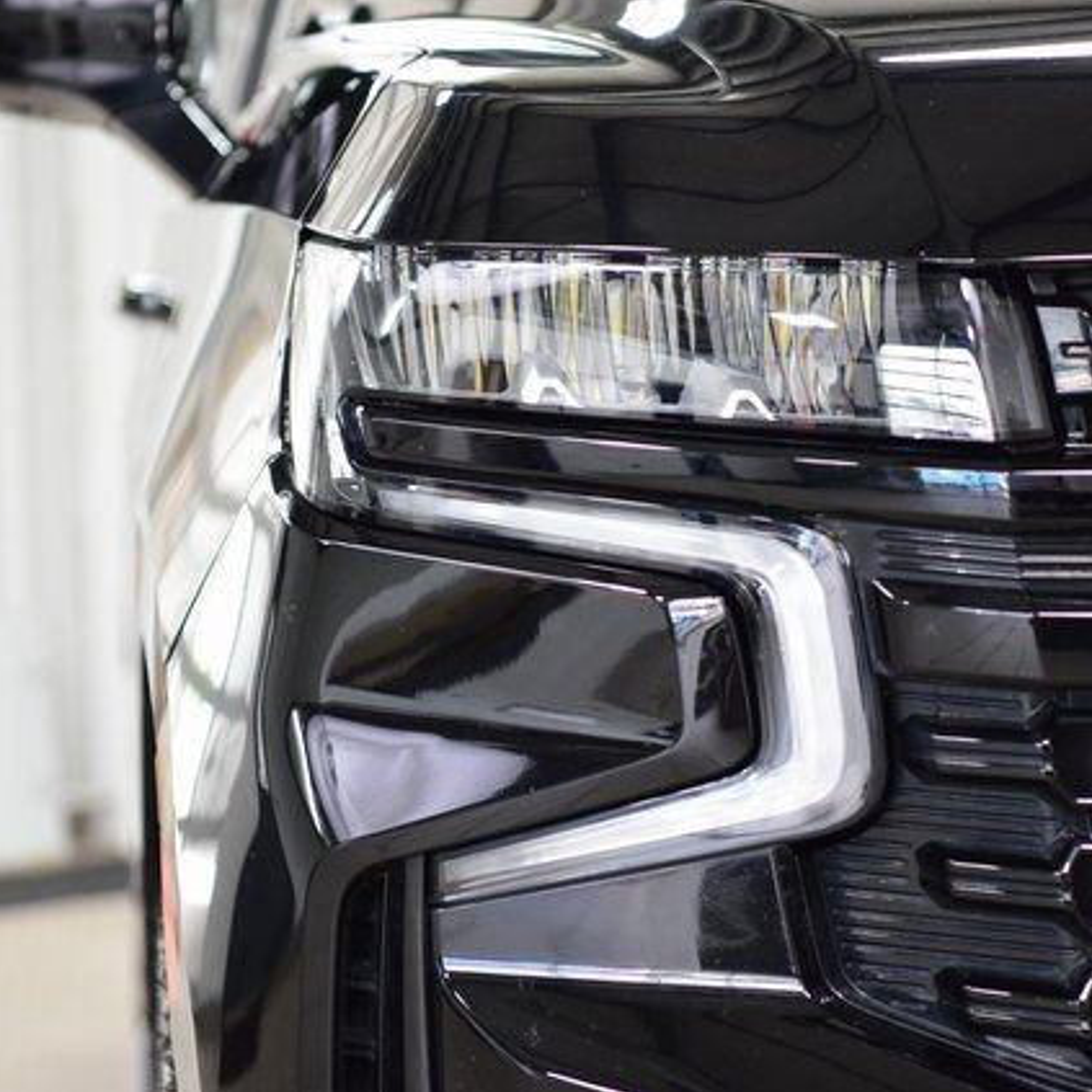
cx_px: 599
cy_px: 546
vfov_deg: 12.9
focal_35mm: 135
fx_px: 4818
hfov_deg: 12.9
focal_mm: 70
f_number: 2.8
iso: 1600
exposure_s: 1/80
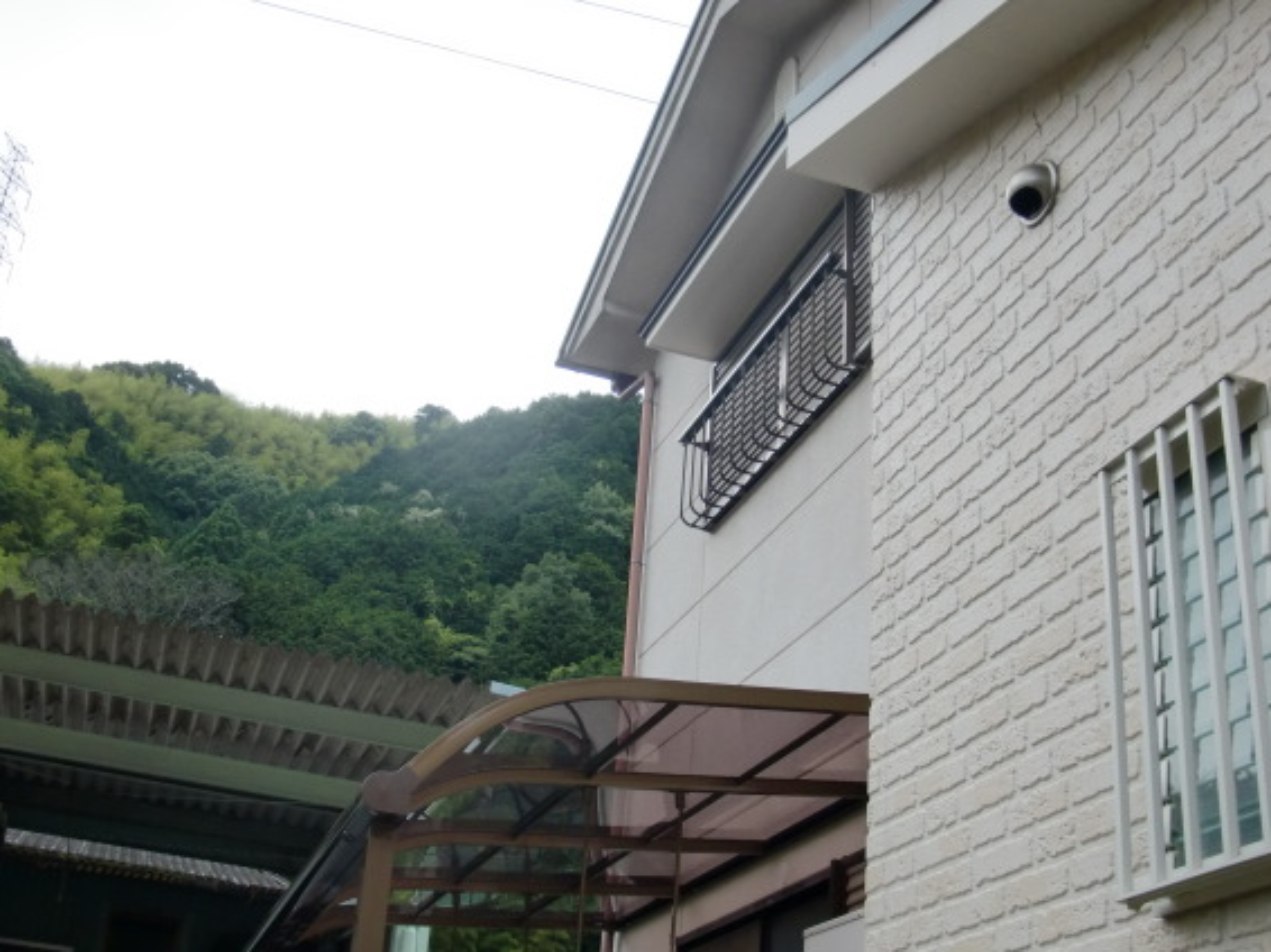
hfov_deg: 43.8
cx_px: 597
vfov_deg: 33.6
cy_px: 503
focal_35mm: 43
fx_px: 1578
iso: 64
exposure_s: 1/500
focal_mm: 6.66
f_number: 3.9
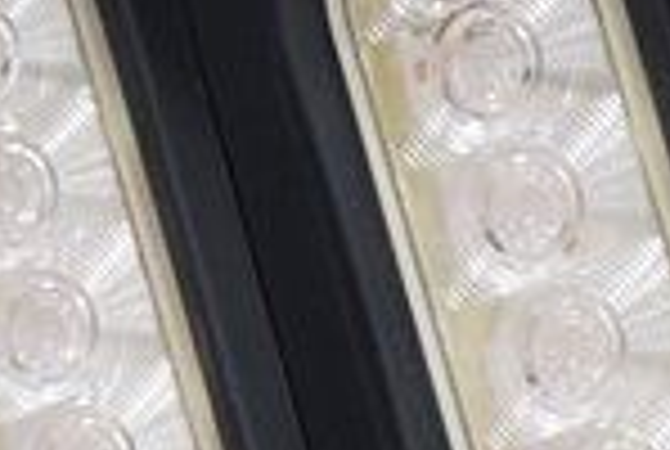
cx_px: -13
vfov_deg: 3.5
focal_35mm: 399
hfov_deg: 5.1
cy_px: 232
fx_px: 7441
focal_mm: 62
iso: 1600
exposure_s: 1/100
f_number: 2.8
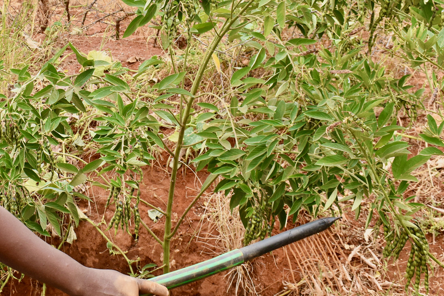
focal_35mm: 67
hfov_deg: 29.3
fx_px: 826
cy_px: 46
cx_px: 76
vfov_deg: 20.0
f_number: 7.1
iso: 400
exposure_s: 1/200
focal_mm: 22
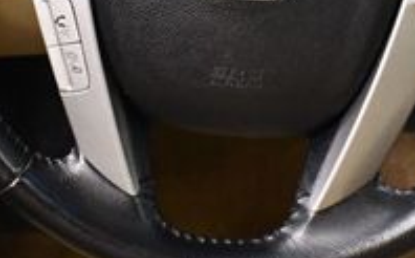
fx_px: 1344
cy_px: -84
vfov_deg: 10.7
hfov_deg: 17.5
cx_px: 247
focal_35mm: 119
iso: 3200
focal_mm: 18
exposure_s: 1/60
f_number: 3.5
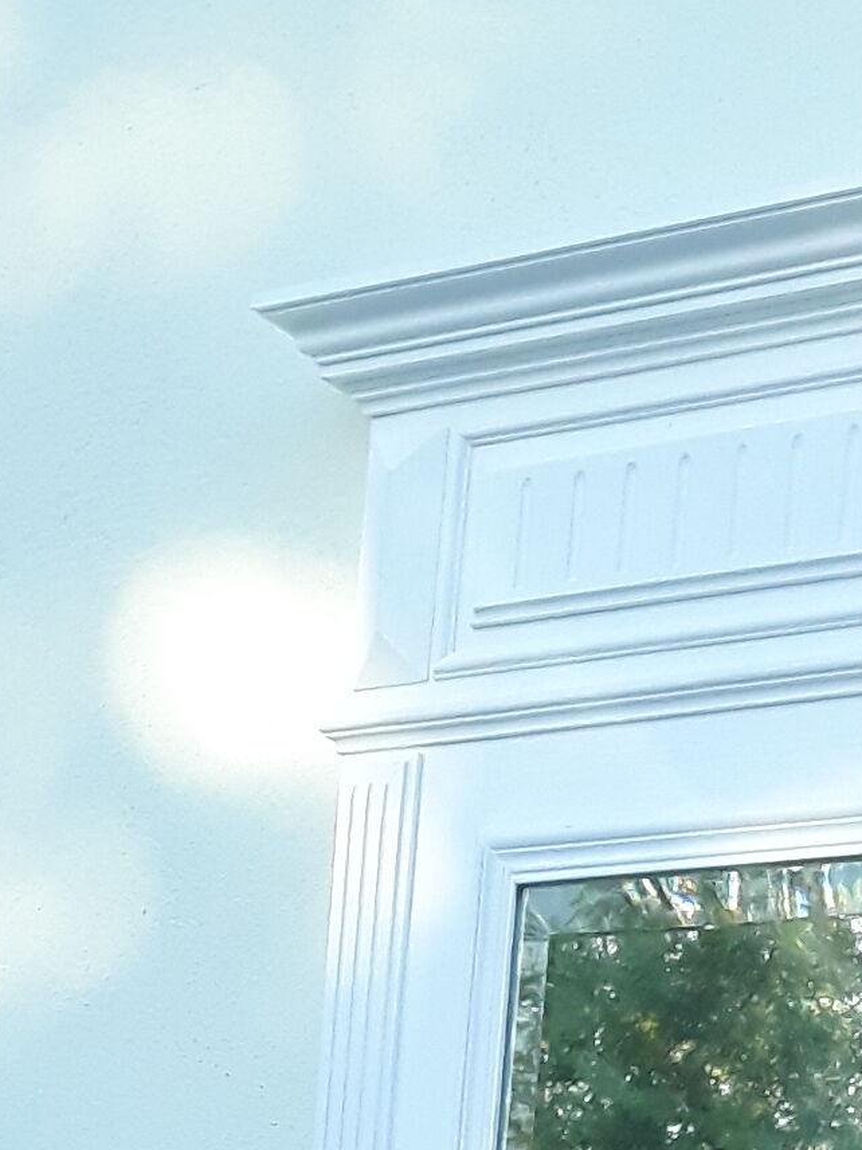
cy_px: 2031
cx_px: 1097
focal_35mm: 103
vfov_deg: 16.3
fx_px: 3420
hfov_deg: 13.9
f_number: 1.7
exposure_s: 1/678
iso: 200
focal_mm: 3.71
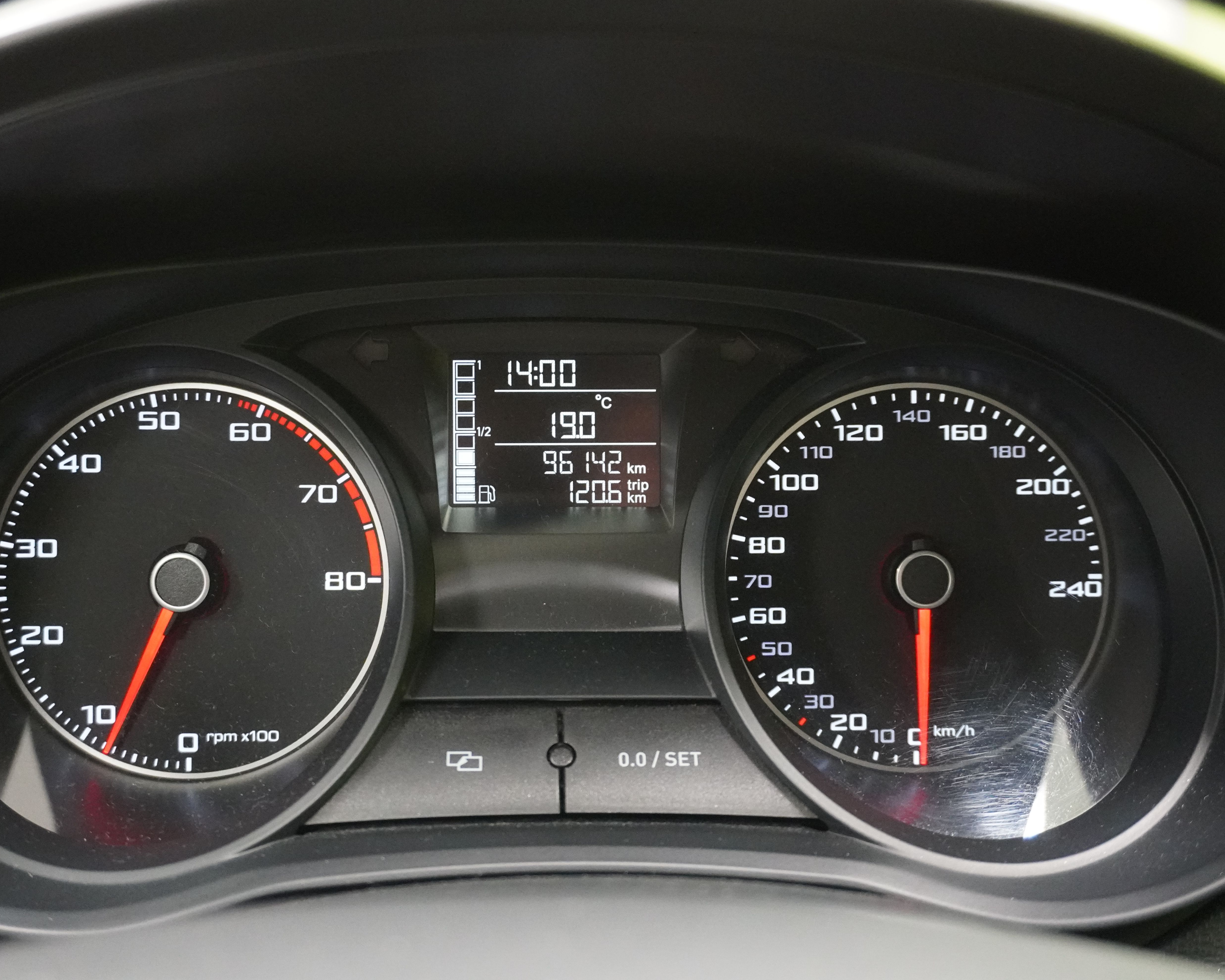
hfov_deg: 43.3
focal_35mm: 43
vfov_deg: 35.2
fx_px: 1543
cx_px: 563
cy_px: 487
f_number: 4.5
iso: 6400
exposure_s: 1/40
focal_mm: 25
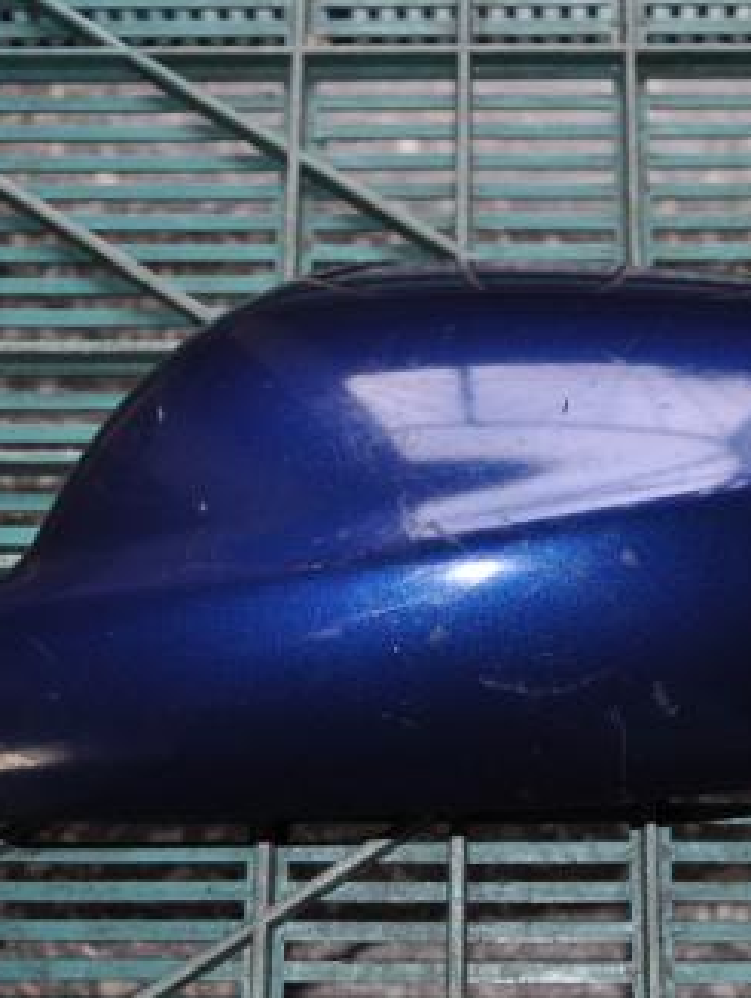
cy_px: 504
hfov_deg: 22.3
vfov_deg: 29.4
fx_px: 1905
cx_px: 461
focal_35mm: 66
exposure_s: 1/60
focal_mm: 30
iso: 560
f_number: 4.5
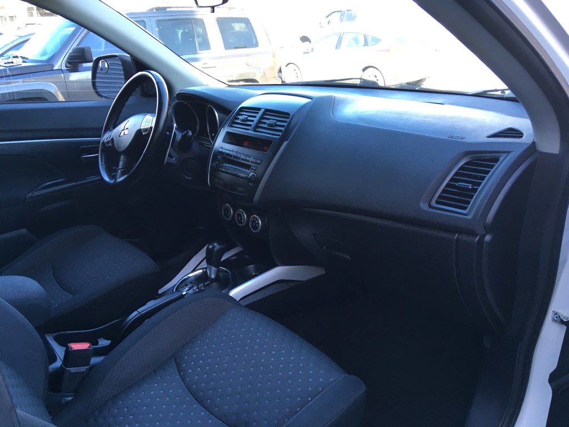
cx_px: 284
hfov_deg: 61.7
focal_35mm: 29
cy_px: 214
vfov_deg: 48.2
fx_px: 477
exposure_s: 1/40
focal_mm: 4.15
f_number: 2.2
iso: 25
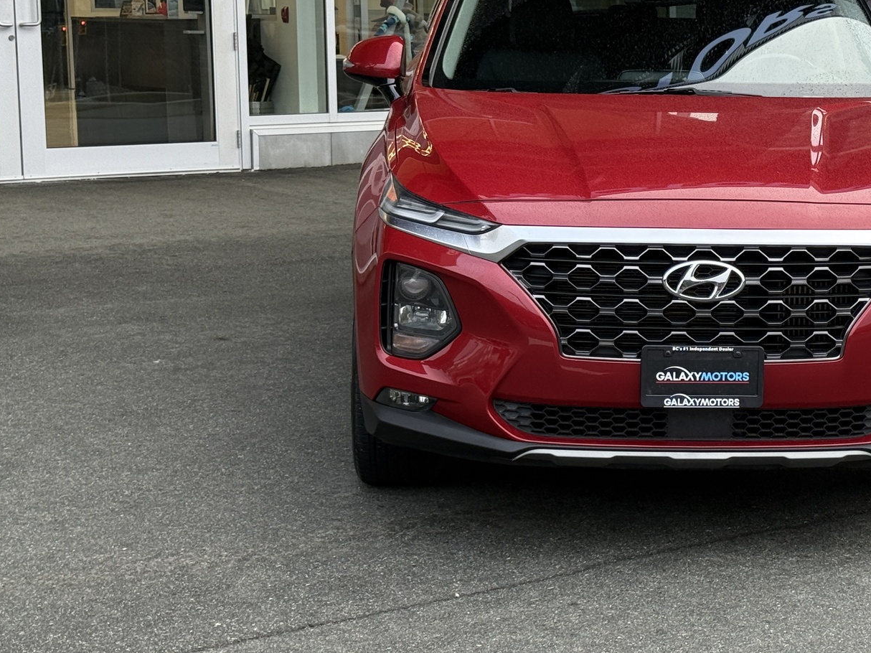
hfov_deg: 23.9
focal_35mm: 81
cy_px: 268
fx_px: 2038
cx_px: 647
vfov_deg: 18.2
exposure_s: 1/214
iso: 80
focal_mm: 6.76
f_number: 1.78
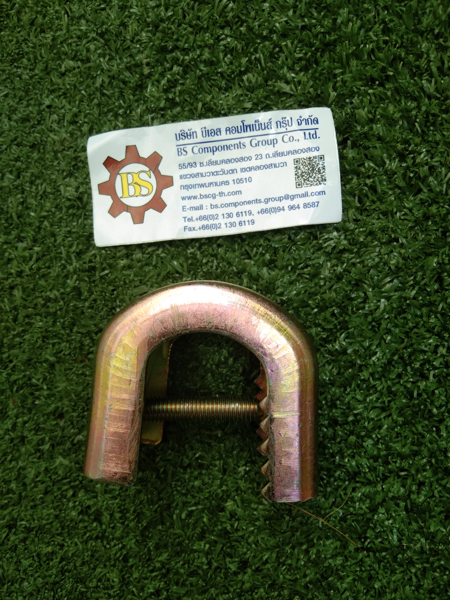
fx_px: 520
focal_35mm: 30
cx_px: 225
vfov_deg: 60.0
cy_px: 300
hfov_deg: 46.8
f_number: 2.2
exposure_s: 1/100
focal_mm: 3.65
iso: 80
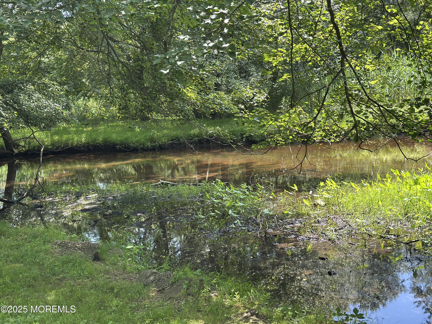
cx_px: 216
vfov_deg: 30.3
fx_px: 599
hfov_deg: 39.7
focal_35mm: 48
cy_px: 162
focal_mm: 6.86
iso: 80
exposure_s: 1/529
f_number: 1.78
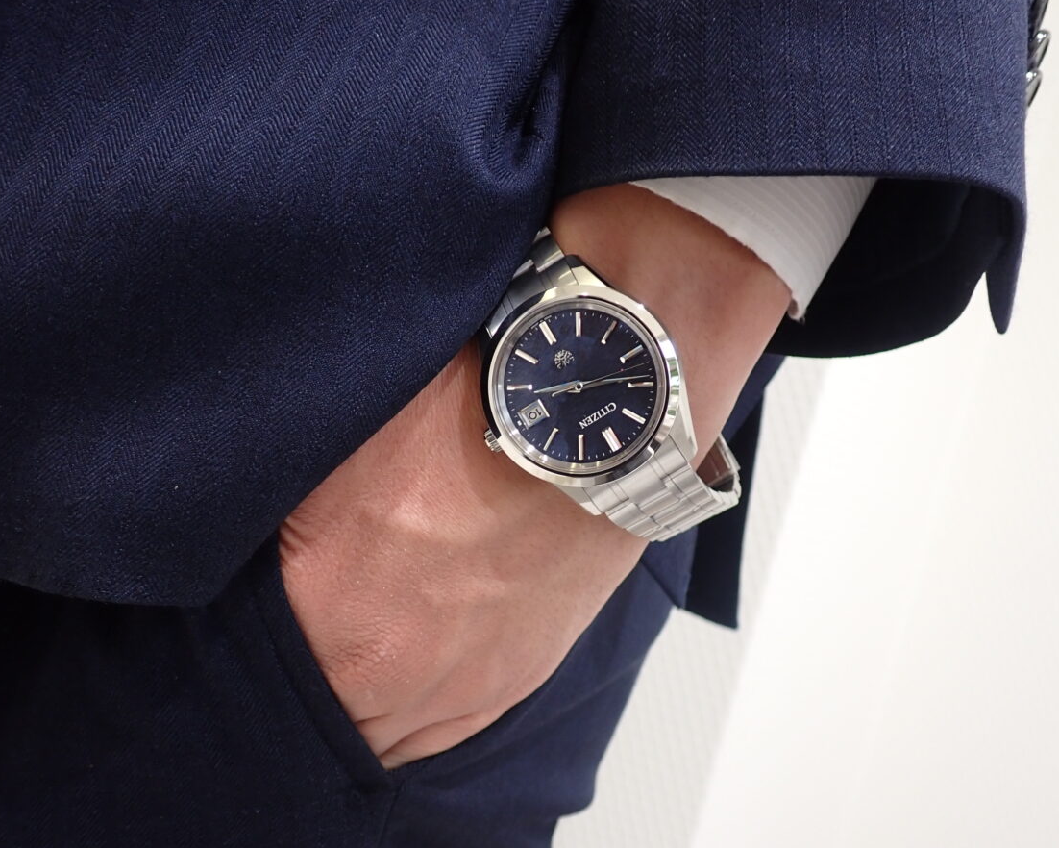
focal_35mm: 34
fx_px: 1066
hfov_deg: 52.8
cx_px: 568
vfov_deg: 43.4
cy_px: 420
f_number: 2.4
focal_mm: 5.79
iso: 200
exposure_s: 1/40
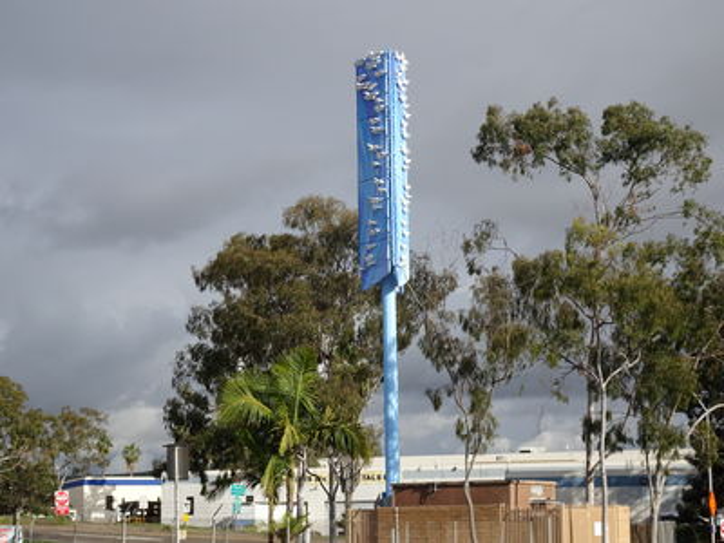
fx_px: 1631
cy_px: 272
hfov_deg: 25.0
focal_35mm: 78
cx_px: 362
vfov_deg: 18.9
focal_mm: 13.26
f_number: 5
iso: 80
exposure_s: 1/500
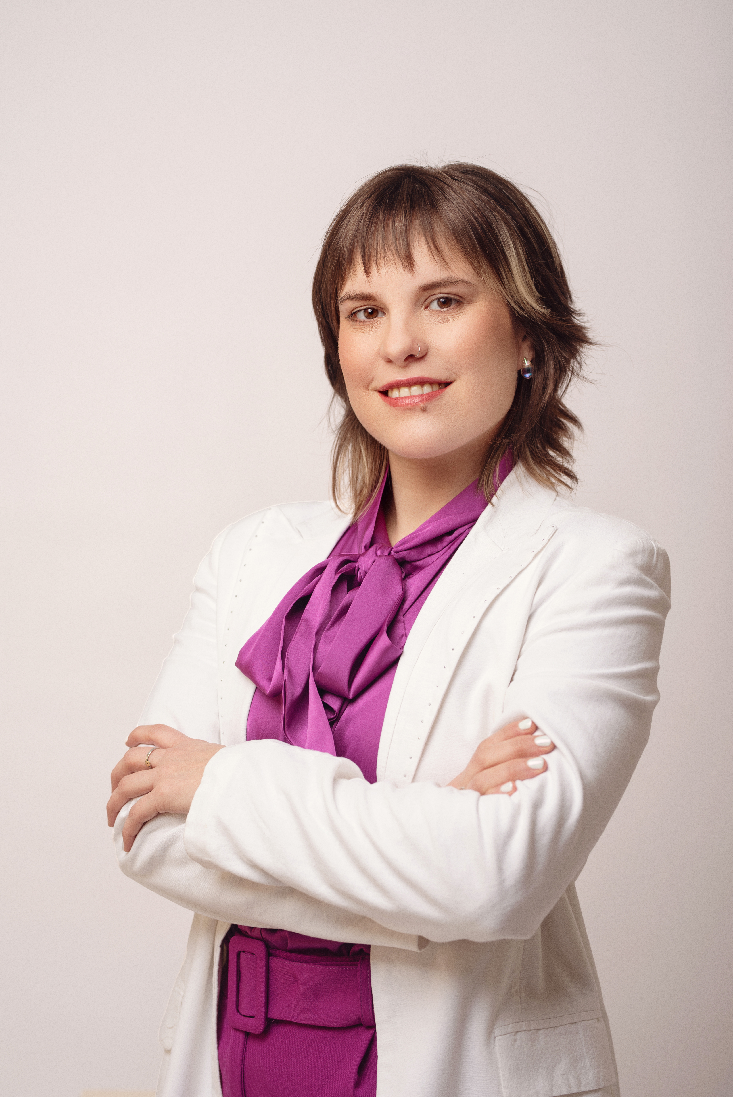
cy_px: 548
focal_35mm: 85
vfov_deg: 23.9
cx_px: 366
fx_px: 2593
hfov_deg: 16.1
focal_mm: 85
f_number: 3.5
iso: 100
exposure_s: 1/160
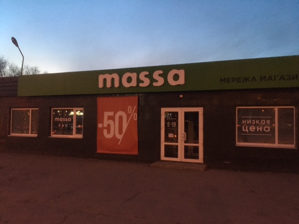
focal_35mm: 29
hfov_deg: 61.7
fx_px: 250
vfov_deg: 48.2
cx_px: 150
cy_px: 112
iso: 320
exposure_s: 1/17
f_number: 2.2
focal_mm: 4.15
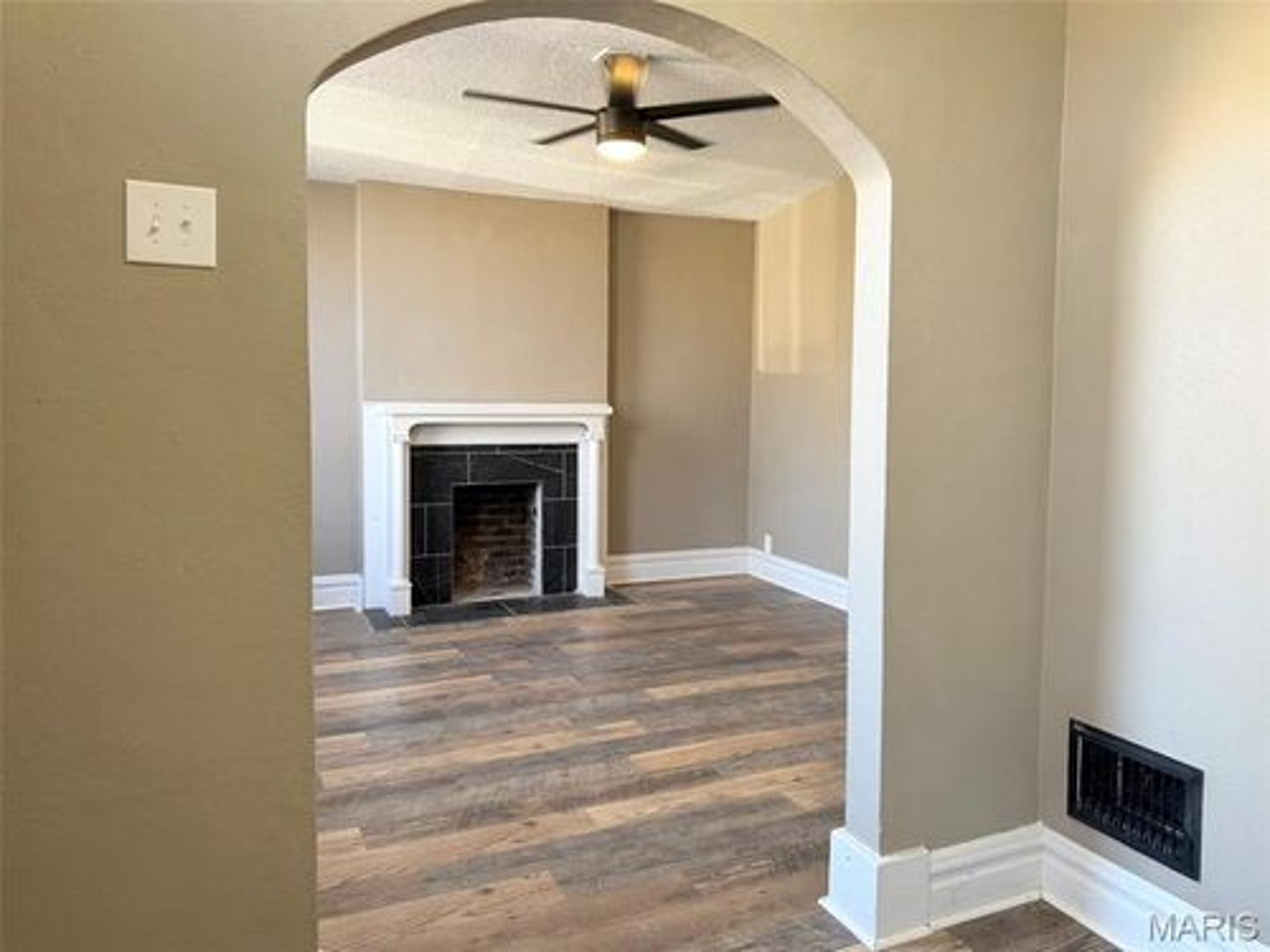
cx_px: 635
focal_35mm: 24
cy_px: 476
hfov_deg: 71.6
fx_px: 881
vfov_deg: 56.8
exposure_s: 1/60
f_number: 1.78
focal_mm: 6.76
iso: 160
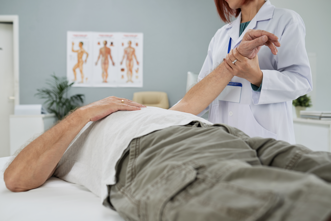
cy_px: 110
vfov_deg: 37.9
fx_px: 322
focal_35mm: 35
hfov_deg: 54.4
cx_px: 166
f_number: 3.3
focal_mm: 35
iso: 100
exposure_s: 1/90
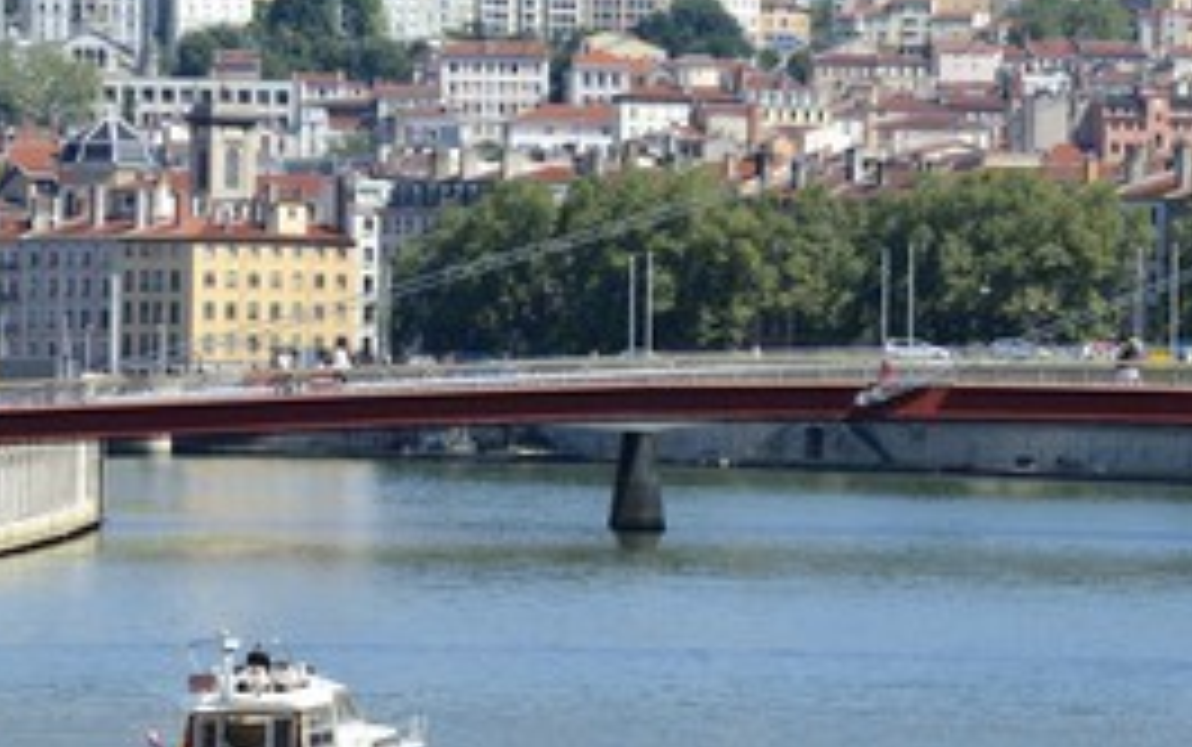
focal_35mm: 218
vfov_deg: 6.0
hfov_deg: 9.6
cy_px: 270
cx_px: 742
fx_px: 7086
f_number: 7.1
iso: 100
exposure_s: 1/320
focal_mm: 135
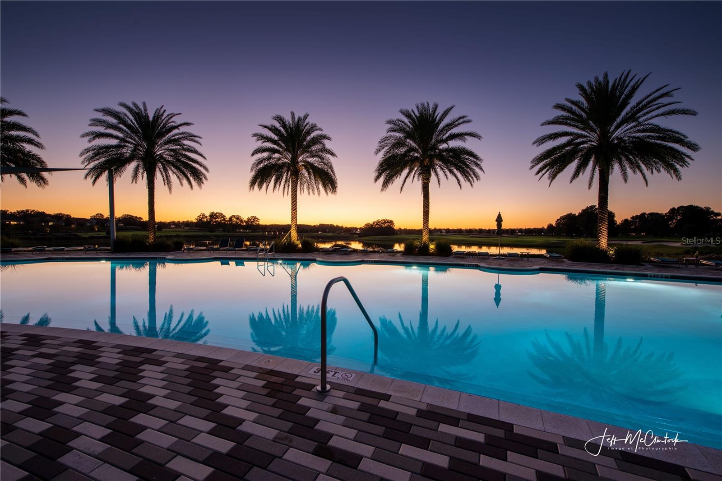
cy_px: 240
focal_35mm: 14
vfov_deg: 81.2
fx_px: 281
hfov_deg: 104.3
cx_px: 361
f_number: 8
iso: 64
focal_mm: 14
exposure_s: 1/8
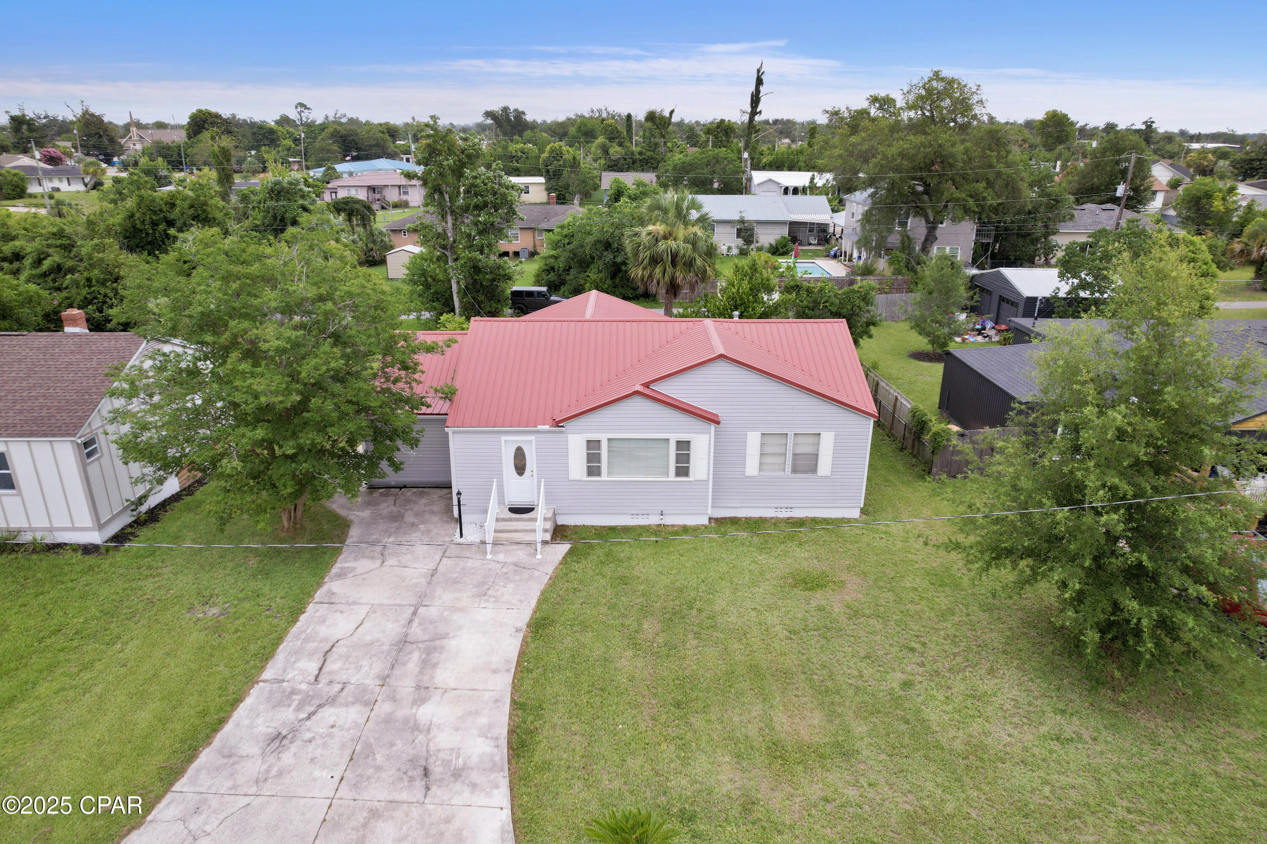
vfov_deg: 57.2
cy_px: 422
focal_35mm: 22
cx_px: 634
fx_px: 774
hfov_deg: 78.6
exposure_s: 1/800
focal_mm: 8.38
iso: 100
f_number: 2.8
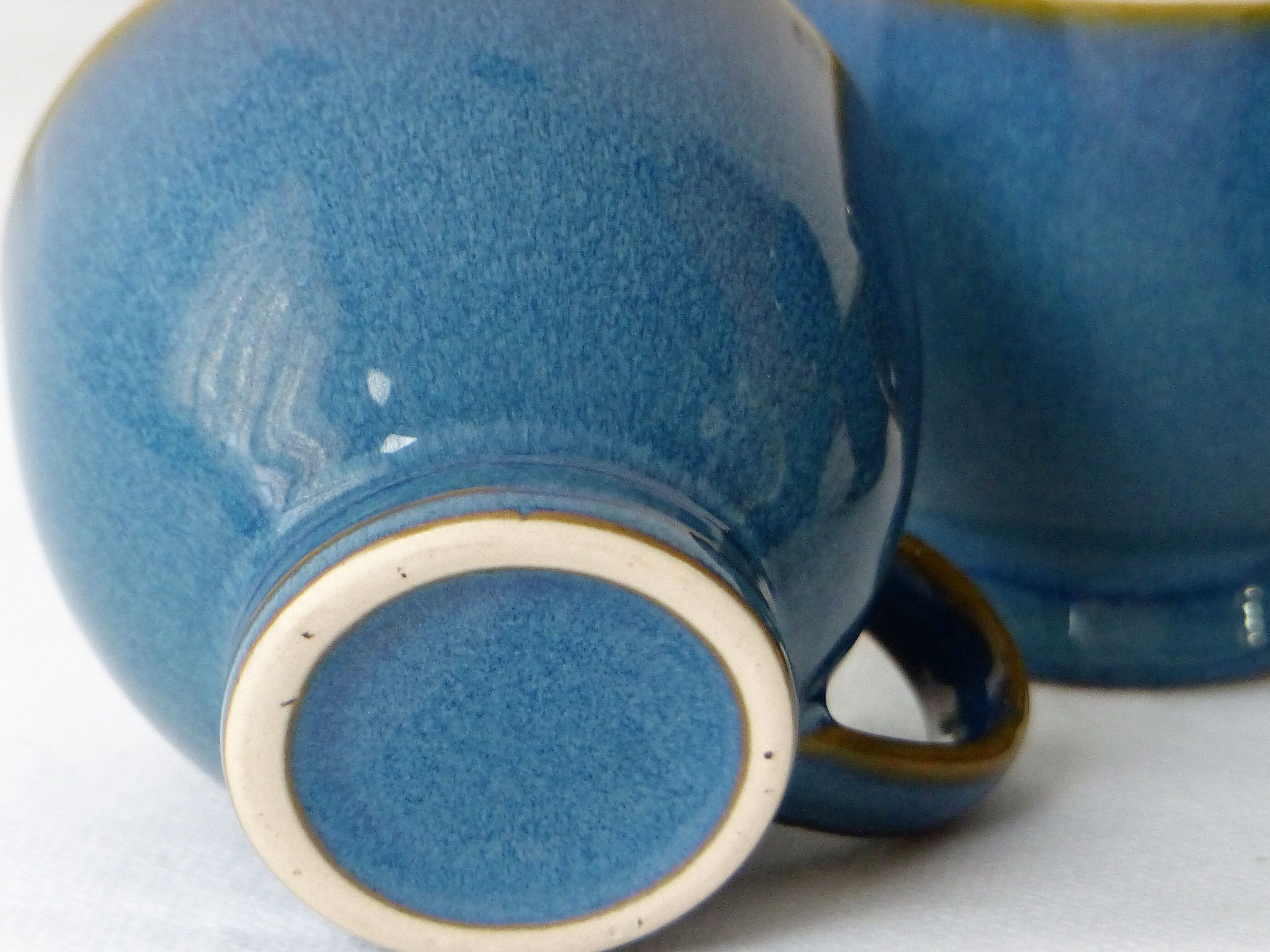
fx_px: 14199
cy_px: 430
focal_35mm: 387
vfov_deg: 3.8
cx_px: 547
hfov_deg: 5.1
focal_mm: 52.3
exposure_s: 1/50
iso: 400
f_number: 2.8
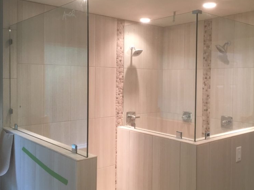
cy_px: 90
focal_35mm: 38
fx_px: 279
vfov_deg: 37.7
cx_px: 146
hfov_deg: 48.8
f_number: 2.2
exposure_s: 1/30
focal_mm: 4.15
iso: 80
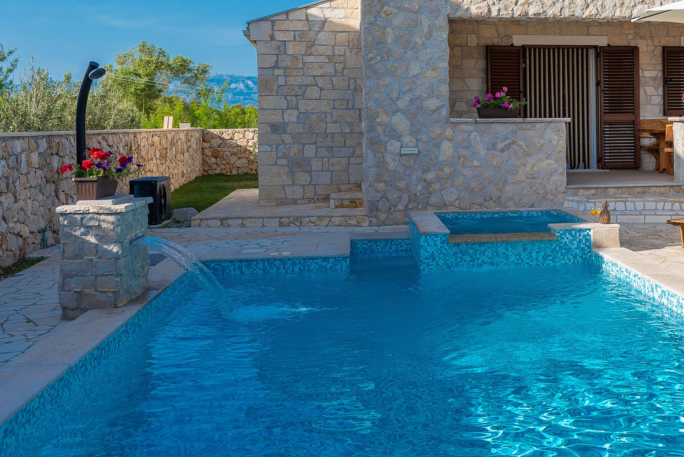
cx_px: 507
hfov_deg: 42.4
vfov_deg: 29.5
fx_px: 855
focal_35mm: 45
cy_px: 129
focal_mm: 24
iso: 320
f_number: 3.2
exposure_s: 1/3200
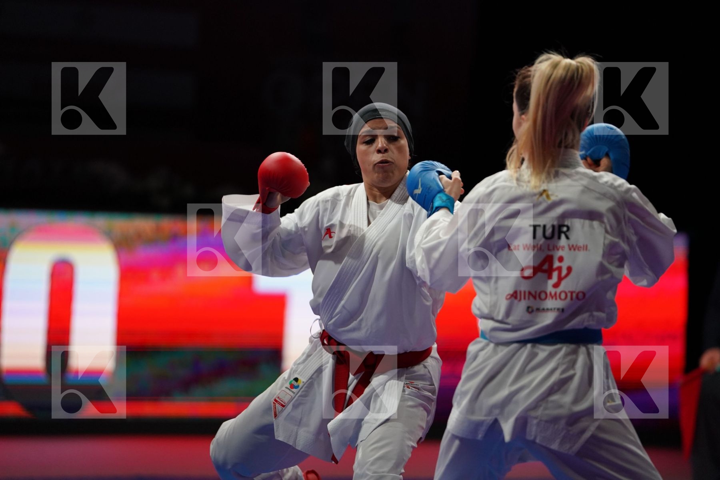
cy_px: 240
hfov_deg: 10.3
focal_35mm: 200
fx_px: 4000
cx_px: 360
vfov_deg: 6.9
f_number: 2.8
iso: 2000
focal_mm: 200
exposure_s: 1/1000
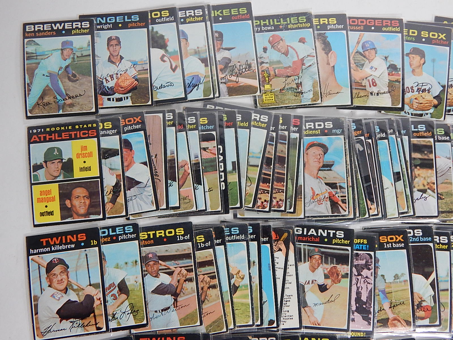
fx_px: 406
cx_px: 226
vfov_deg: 45.4
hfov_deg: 58.4
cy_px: 170
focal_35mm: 31
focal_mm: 5.6
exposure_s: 1/30
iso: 280
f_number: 3.2
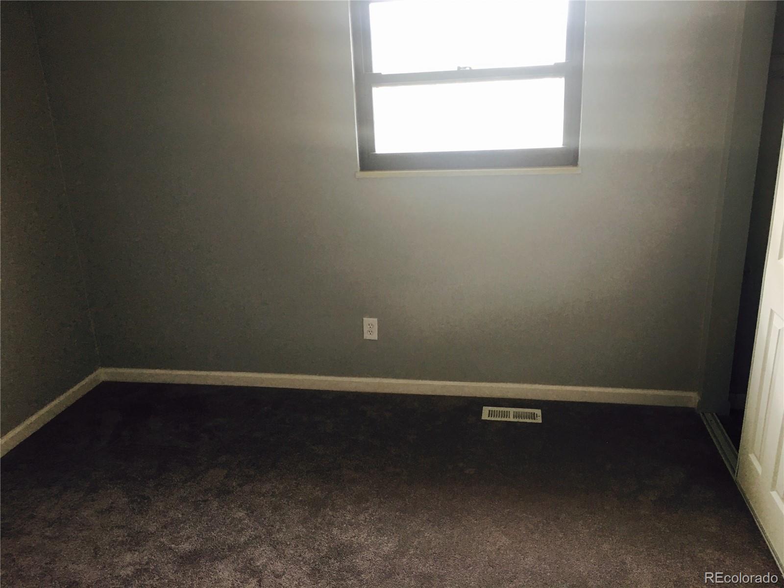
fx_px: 657
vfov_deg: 48.2
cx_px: 392
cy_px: 294
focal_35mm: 29
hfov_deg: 61.7
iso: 32
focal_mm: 4.15
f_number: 2.2
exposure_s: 1/15
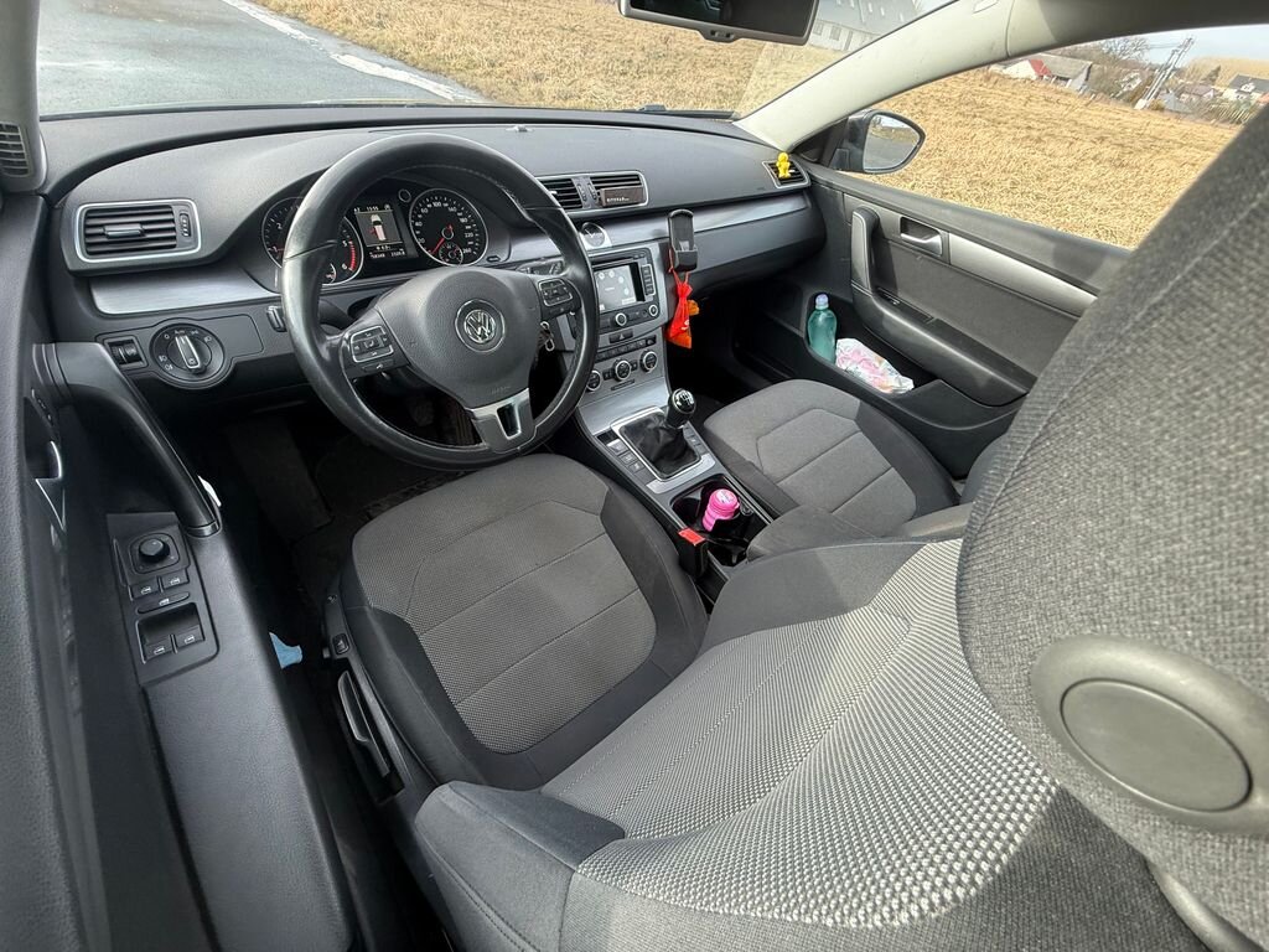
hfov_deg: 102.1
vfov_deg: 85.7
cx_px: 634
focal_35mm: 14
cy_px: 476
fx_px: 513
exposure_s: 1/99
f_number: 2.2
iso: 125
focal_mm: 2.22
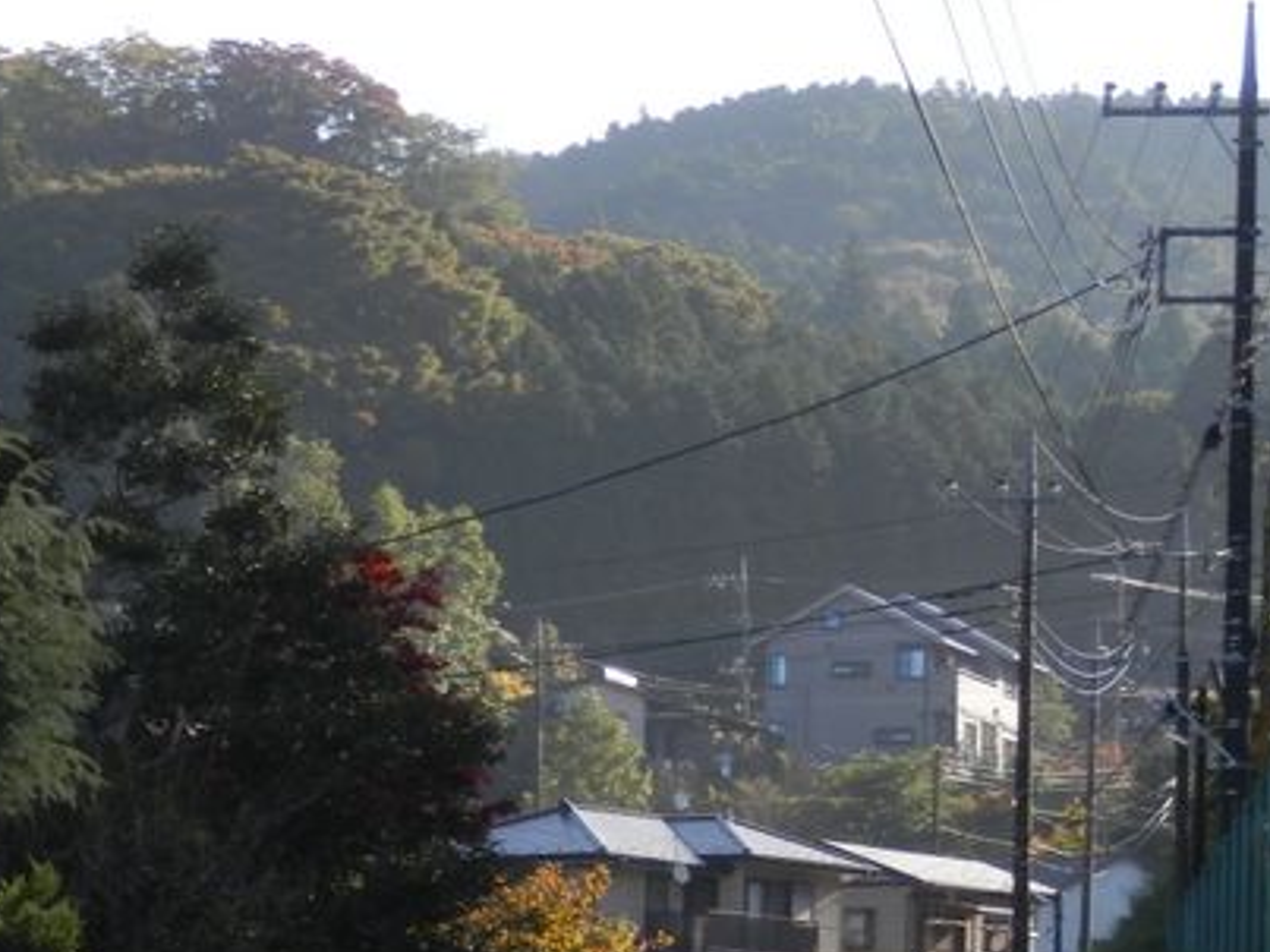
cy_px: 731
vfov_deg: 10.2
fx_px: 5318
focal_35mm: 145
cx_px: 507
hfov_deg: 13.6
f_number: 4.5
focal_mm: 13.1
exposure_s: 1/250
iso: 80
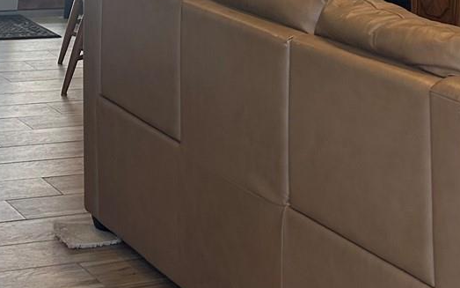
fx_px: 1354
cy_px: -310
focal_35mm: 108
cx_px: 272
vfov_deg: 10.9
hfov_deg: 19.3
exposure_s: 1/170
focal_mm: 5.7
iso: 50
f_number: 1.5
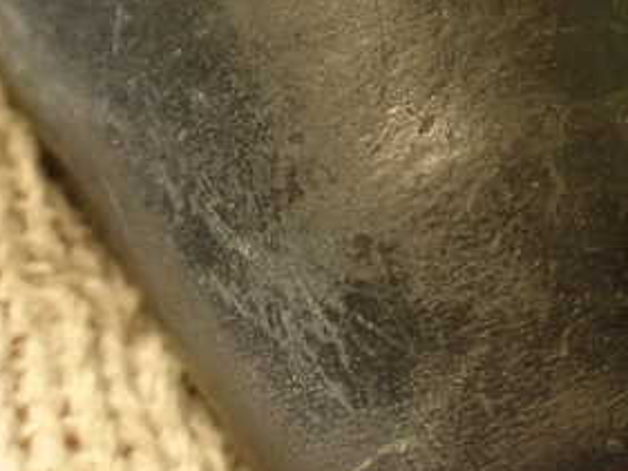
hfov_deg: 30.2
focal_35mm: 64
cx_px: 333
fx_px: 1162
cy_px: 54
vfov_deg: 22.4
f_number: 2.3
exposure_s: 1/30
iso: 320
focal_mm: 5.4
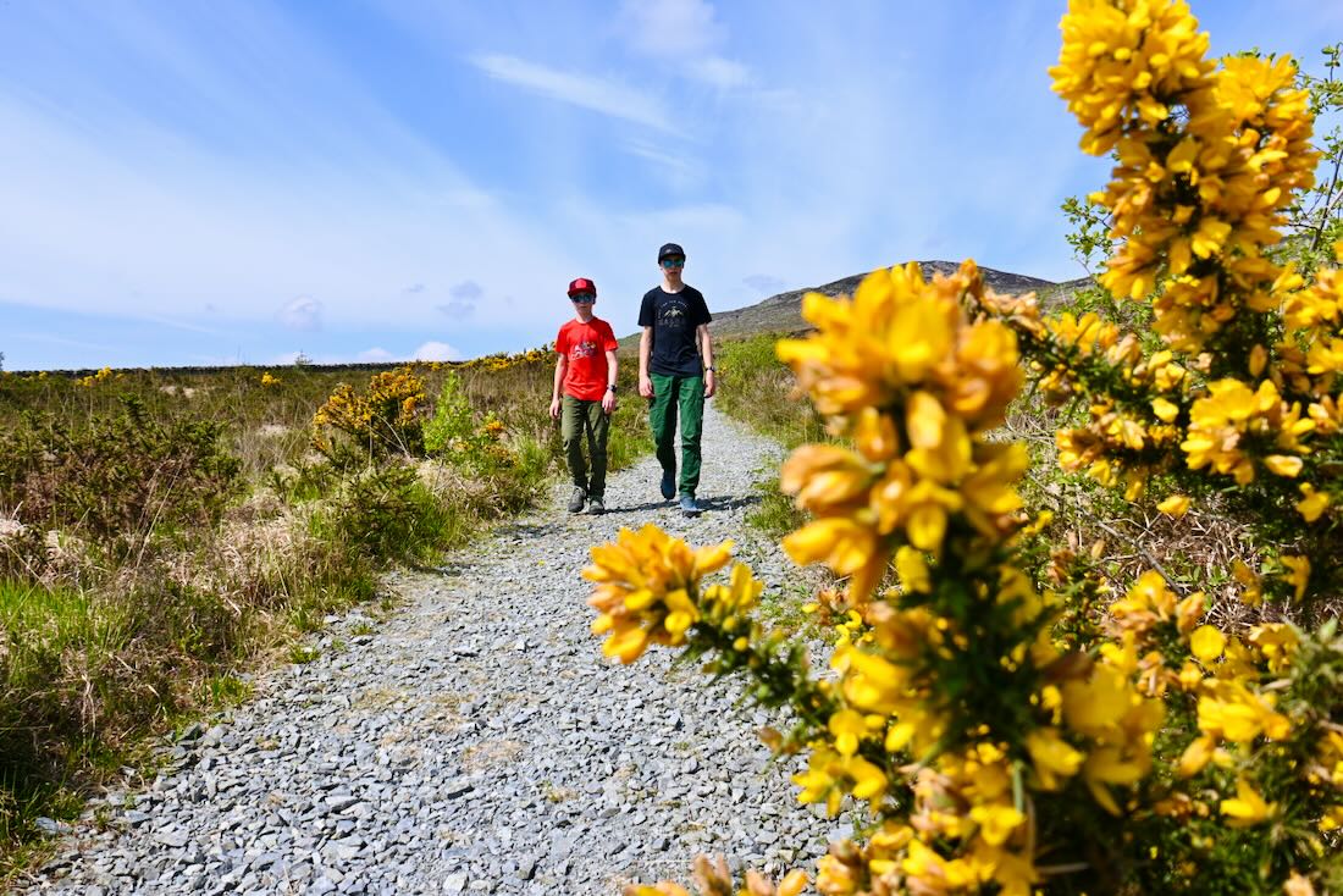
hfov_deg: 67.4
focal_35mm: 27
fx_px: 1007
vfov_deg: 48.0
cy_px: 448
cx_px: 672
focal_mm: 18
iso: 100
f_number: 6.3
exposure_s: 1/320
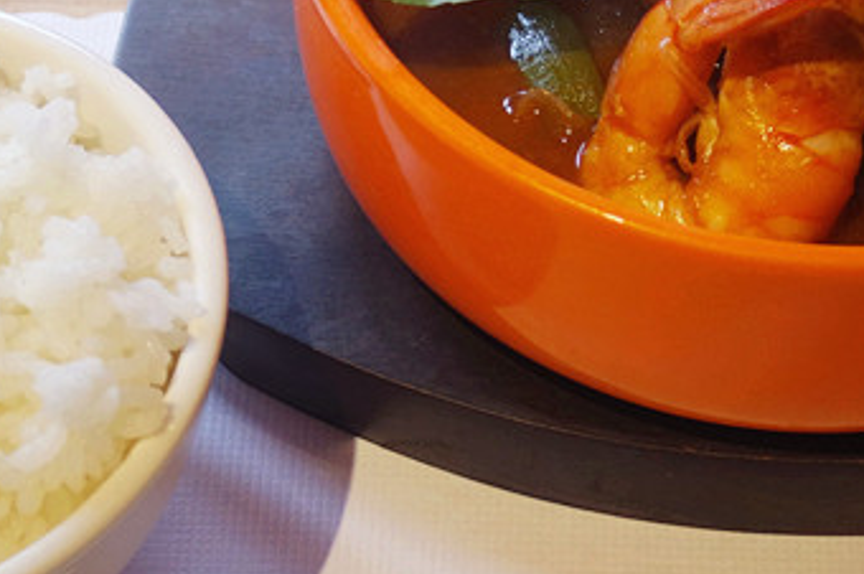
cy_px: 243
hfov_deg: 19.3
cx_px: 493
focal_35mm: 106
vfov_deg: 12.9
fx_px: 2542
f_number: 4.5
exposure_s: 1/25
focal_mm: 17
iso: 400
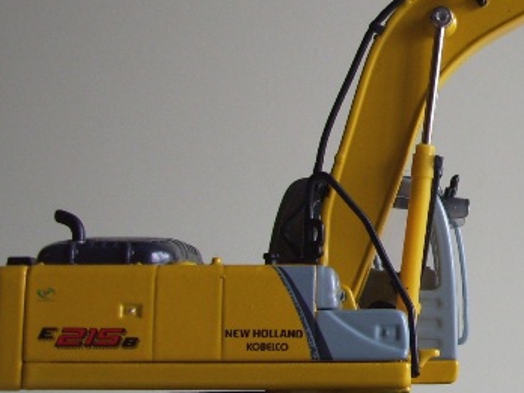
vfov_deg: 18.9
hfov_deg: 23.6
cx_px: 564
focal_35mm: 78
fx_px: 1181
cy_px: 169
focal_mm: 5.7
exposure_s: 1/50
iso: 80
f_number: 2.9
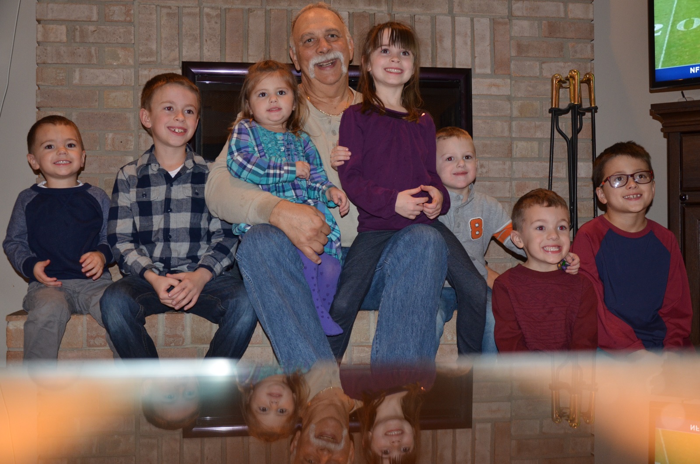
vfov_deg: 31.7
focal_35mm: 42
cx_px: 350
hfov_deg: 46.5
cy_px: 232
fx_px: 815
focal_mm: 28
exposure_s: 1/60
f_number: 4
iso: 800
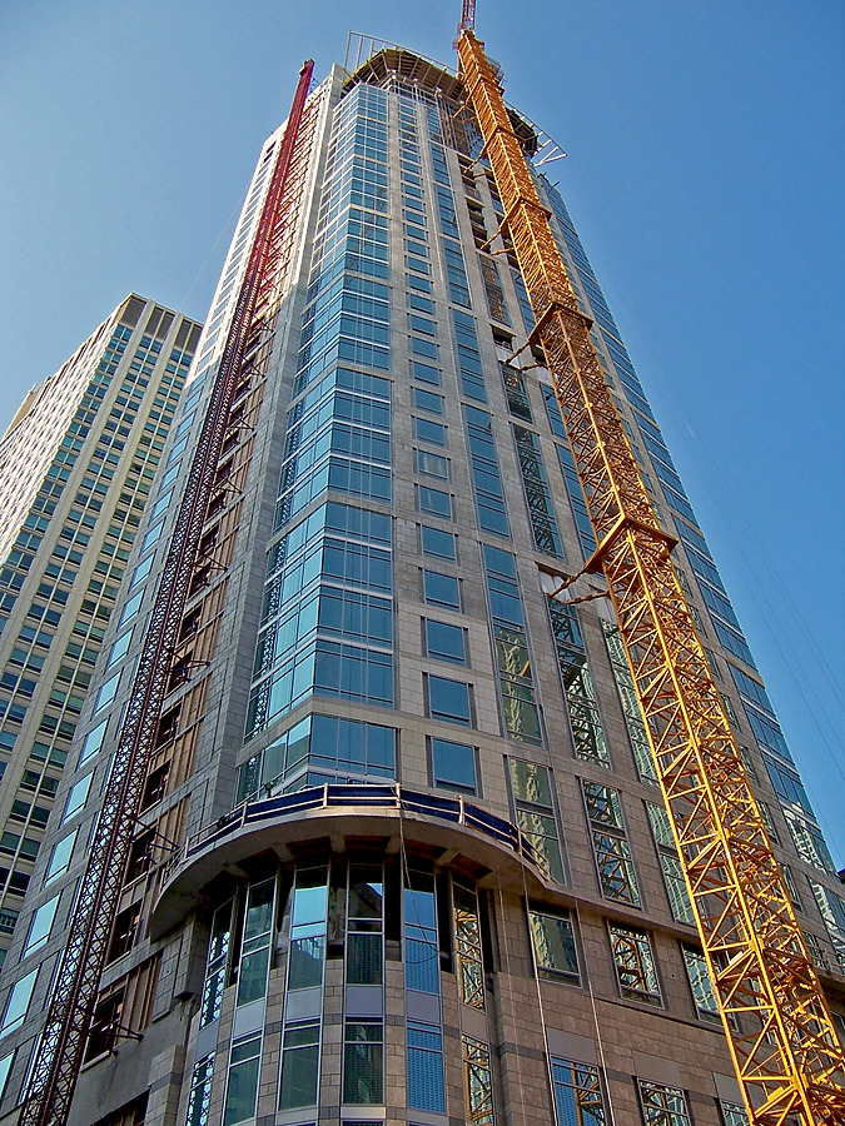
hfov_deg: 42.9
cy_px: 563
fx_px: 1074
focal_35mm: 33
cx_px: 422
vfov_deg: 55.4
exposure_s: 1/350
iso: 80
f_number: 3.4
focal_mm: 5.5
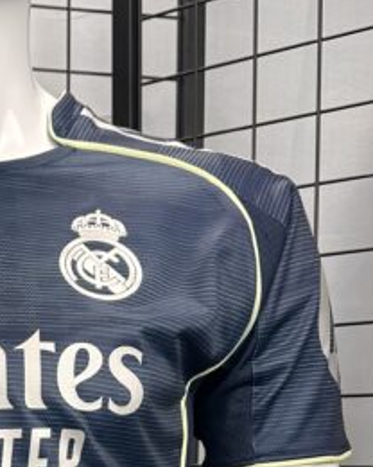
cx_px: -39
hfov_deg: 20.3
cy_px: 512
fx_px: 994
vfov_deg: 24.6
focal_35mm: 72
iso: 125
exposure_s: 1/120
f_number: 1.78
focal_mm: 6.86
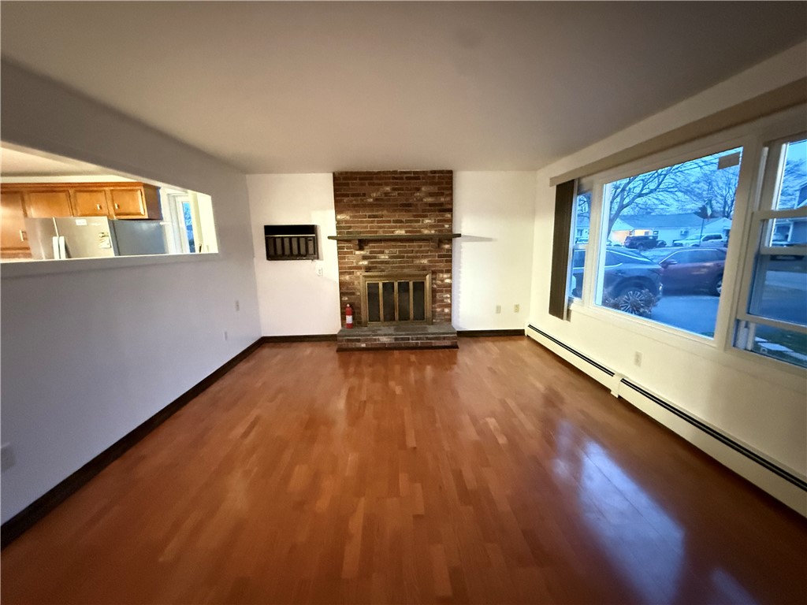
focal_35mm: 14
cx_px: 404
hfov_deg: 102.1
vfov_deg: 85.7
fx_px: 326
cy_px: 302
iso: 2500
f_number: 2.2
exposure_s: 1/15
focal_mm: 2.22
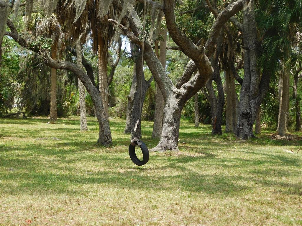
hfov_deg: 24.4
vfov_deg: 18.4
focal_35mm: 80
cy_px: 113
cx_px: 151
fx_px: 698
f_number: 4.4
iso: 125
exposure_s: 1/250
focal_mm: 14.2
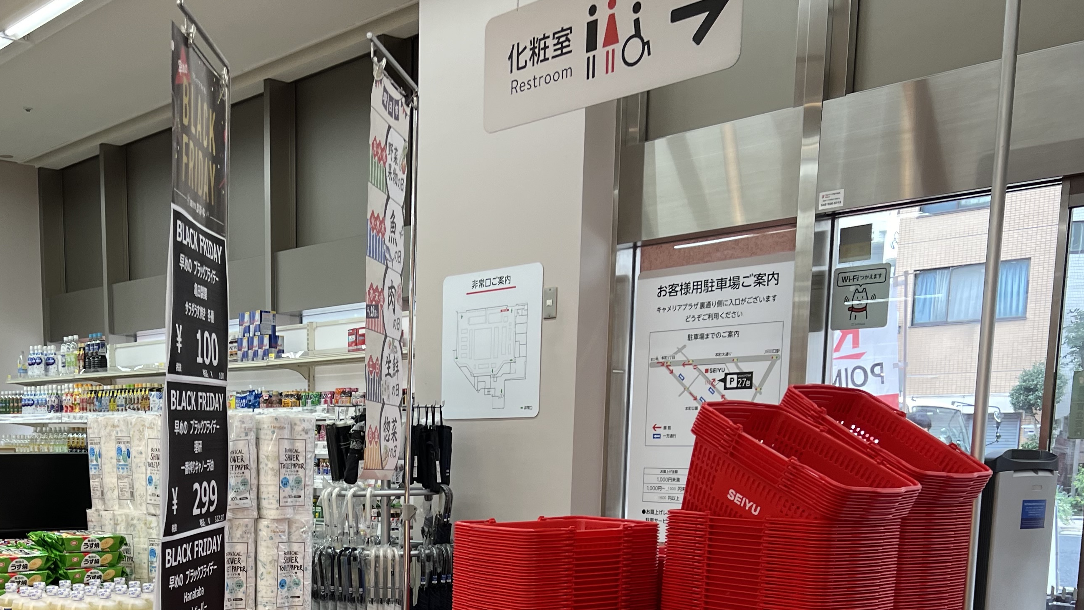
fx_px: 1265
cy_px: 623
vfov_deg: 25.6
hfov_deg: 45.7
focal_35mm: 44
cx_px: 363
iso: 80
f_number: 1.5
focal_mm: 5.7
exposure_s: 1/100
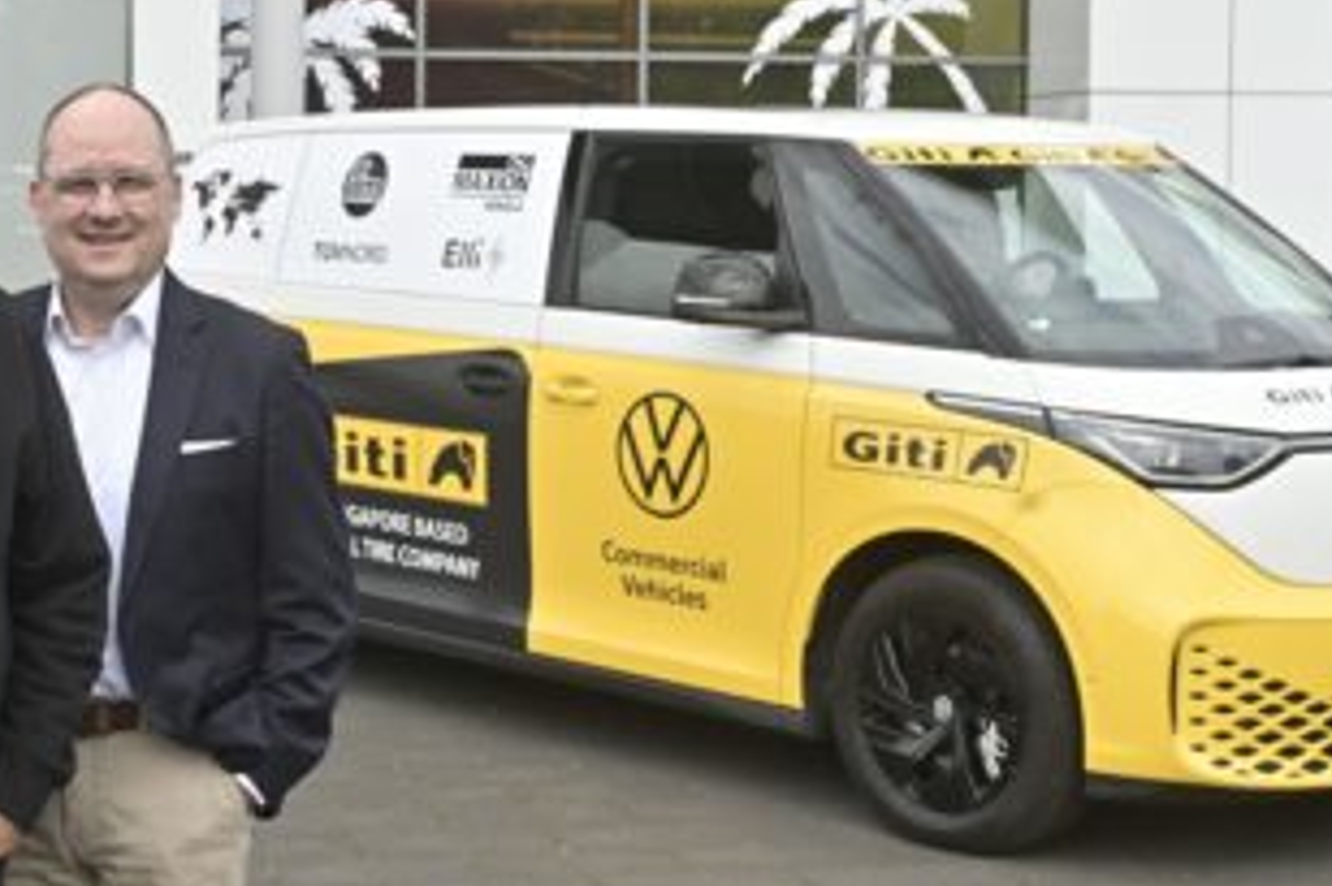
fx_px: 2884
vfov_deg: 17.4
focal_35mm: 78
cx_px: 342
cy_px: 285
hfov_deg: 25.7
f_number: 8
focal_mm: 40
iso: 320
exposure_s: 1/500
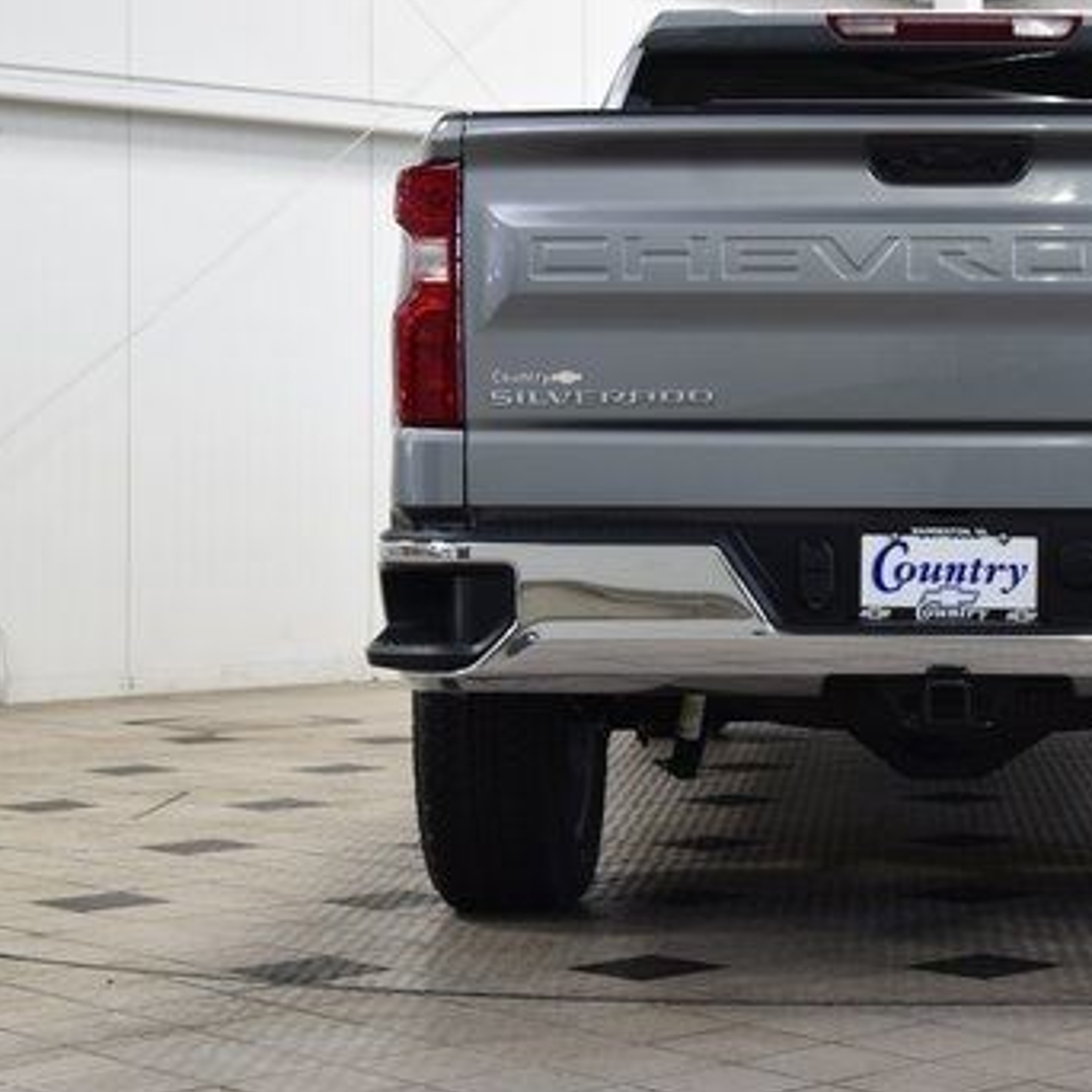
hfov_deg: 19.8
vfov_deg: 20.2
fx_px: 3069
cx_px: 961
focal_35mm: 86
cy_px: 452
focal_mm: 36
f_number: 6.3
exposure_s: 1/15
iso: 500
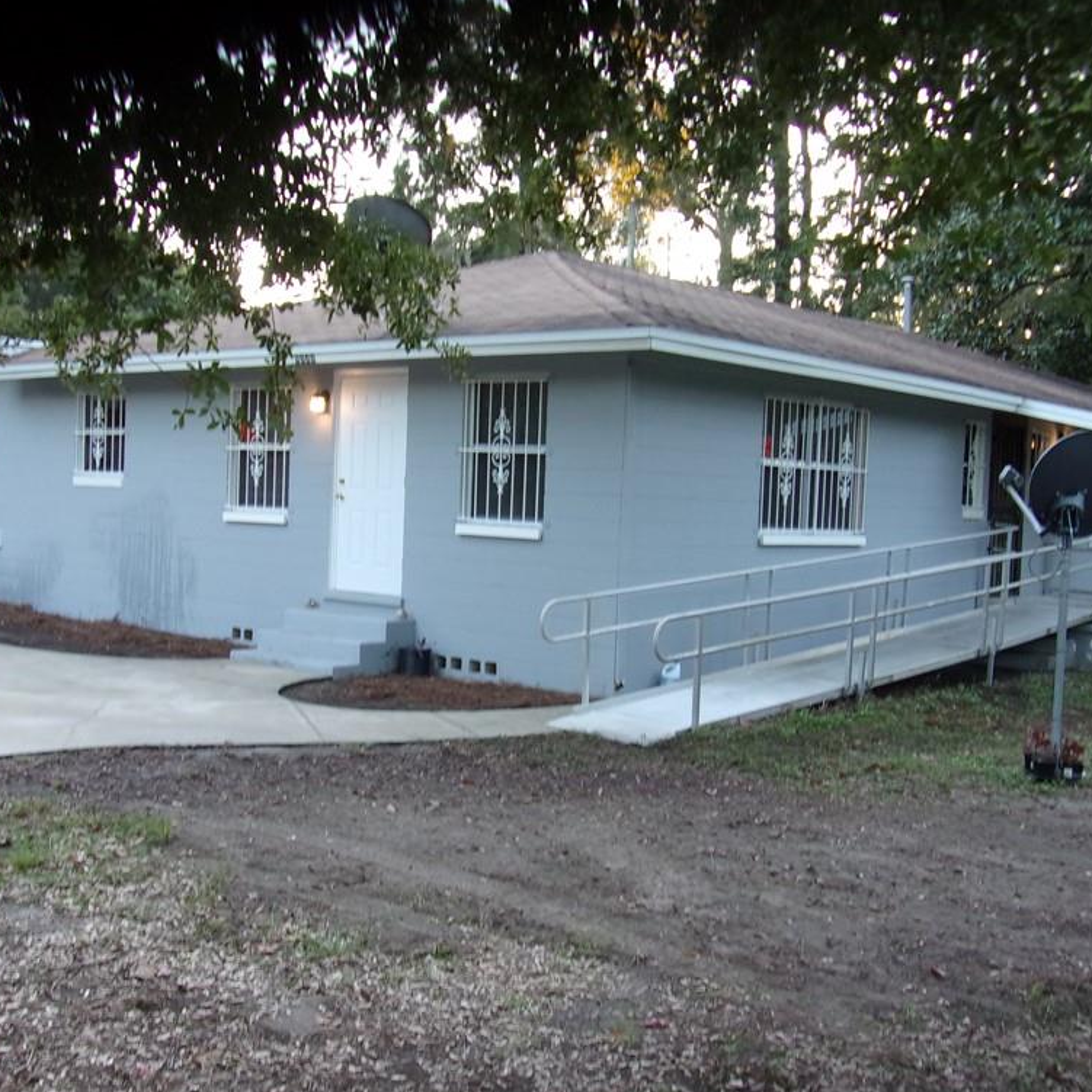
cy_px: 547
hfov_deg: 40.9
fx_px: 1463
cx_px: 542
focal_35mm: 41
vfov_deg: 40.9
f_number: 3.3
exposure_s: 1/34
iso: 152
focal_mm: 6.1
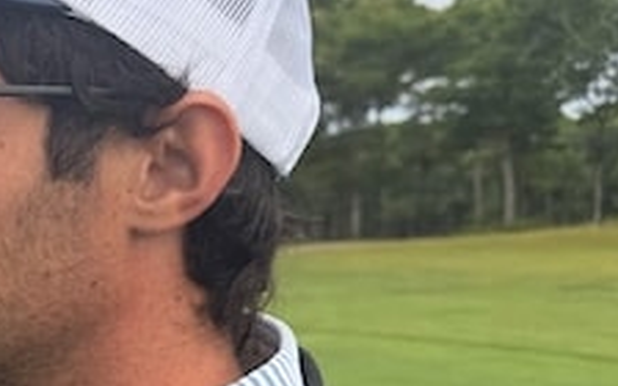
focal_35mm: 74
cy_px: 270
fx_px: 1246
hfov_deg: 23.3
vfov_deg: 17.6
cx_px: -268
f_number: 1.78
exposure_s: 1/395
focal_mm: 6.76
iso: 100
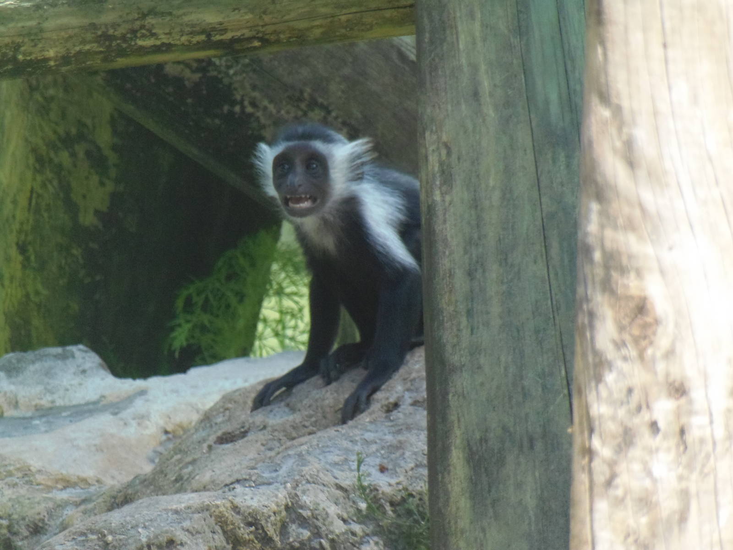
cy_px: 275
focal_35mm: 864
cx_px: 366
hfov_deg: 2.3
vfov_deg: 1.7
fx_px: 18295
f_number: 5.7
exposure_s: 1/250
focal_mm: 154.8
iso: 400
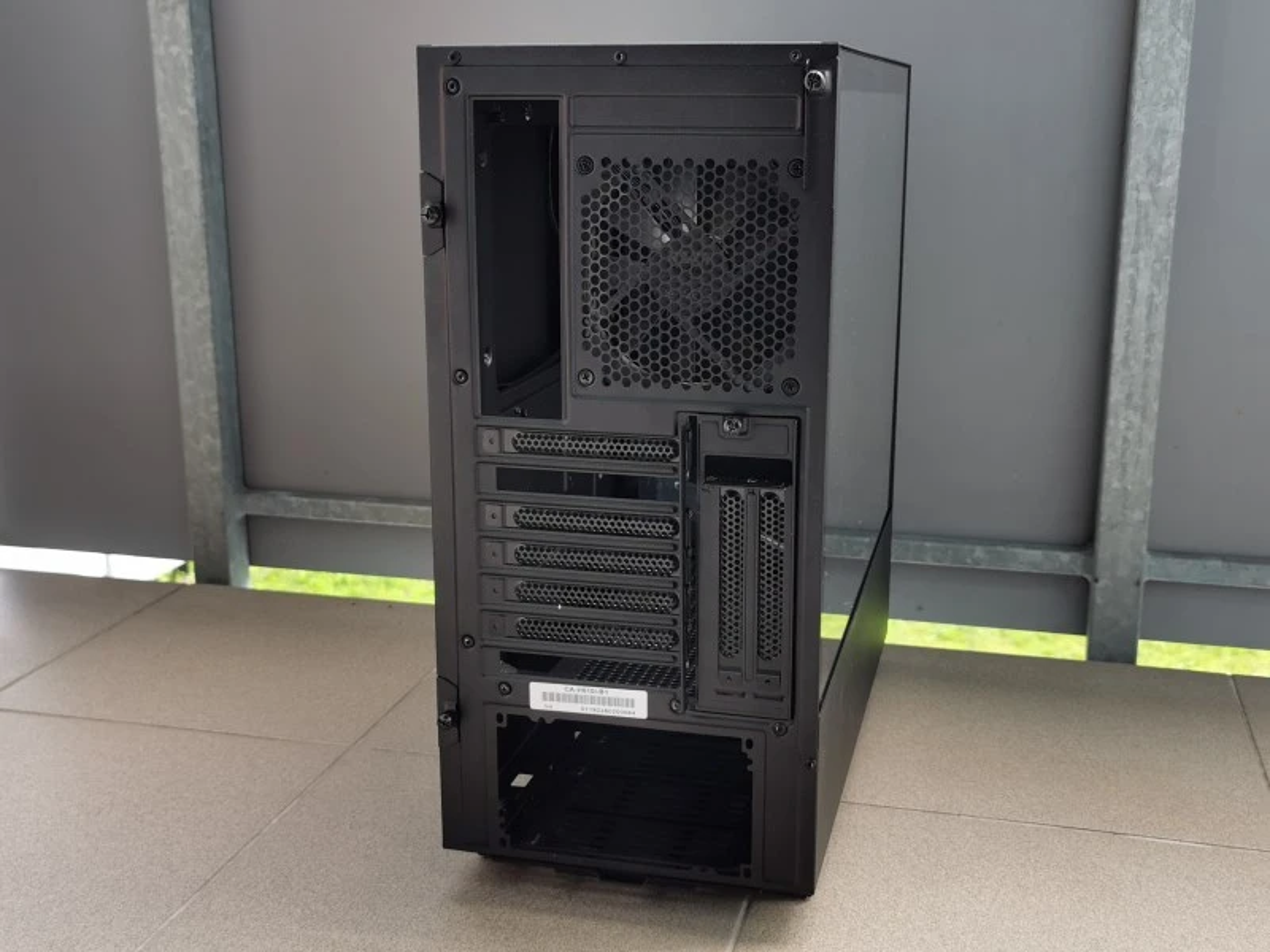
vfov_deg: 35.1
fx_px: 1504
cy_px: 476
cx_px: 635
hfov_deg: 45.8
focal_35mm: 41
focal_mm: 5.56
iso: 50
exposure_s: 1/162
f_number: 1.6
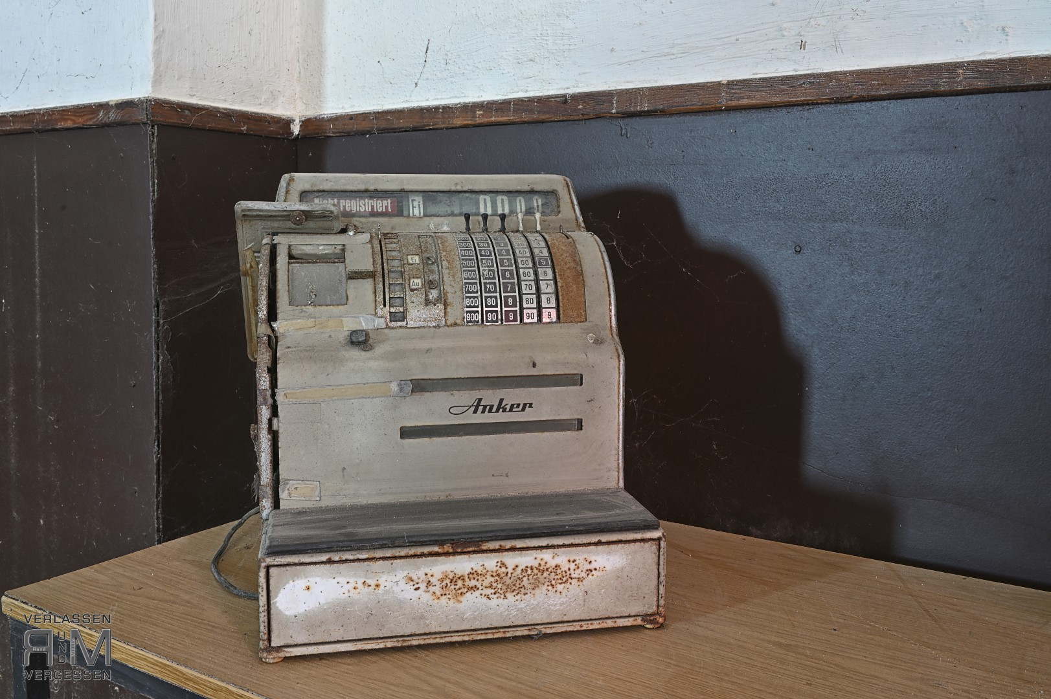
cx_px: 526
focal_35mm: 34
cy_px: 350
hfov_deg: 56.5
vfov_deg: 39.4
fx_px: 977
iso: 200
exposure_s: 10
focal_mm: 33.5
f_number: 14
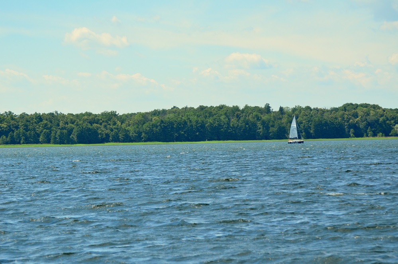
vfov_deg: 9.3
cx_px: 199
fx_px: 1621
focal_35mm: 147
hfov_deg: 14.0
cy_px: 132
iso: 800
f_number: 4.5
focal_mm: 98
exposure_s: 1/8000
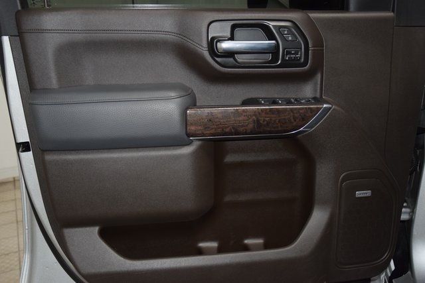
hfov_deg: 51.3
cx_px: 212
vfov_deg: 35.5
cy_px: 142
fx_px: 443
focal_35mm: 38
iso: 1250
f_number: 3.8
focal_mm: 25
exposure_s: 1/125
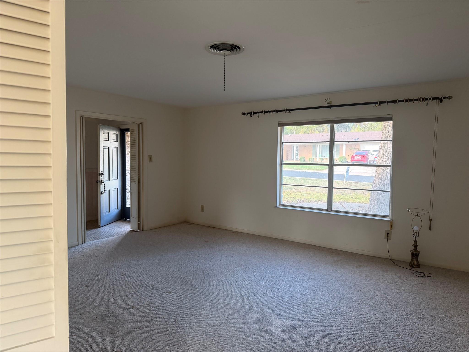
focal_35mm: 24
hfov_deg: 71.6
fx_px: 325
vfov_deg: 56.8
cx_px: 234
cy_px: 176
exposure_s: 1/85
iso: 200
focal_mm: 6.76
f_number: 1.78
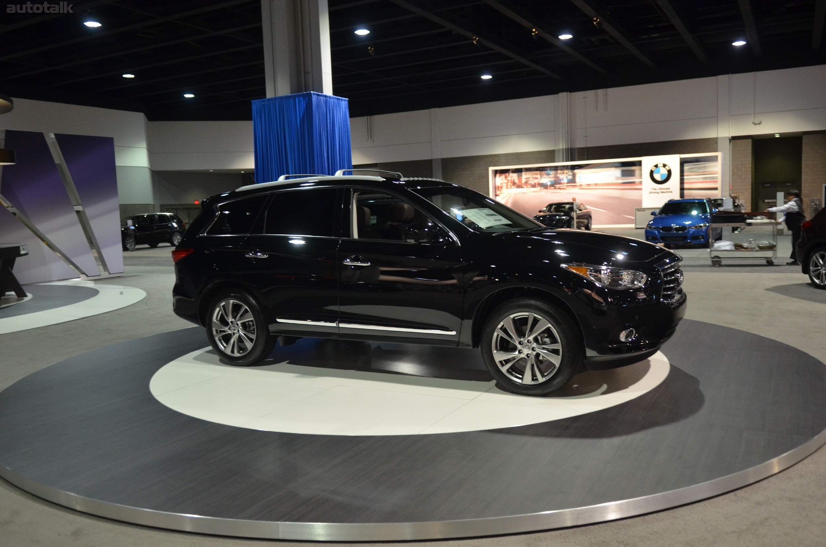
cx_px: 413
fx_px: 687
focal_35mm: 30
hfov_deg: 62.0
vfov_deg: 43.4
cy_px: 274
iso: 1600
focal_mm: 20
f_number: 2.8
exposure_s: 1/50
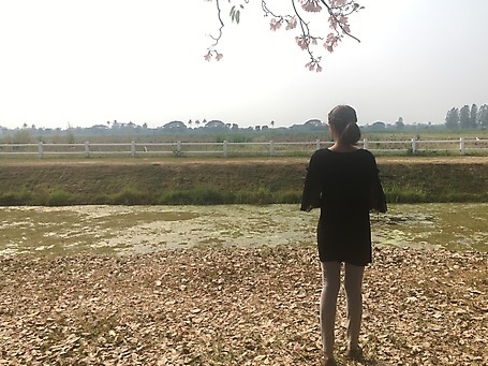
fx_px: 479
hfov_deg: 54.0
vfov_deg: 41.7
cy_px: 158
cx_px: 253
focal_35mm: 34
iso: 25
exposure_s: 1/974
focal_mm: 4.15
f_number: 2.2
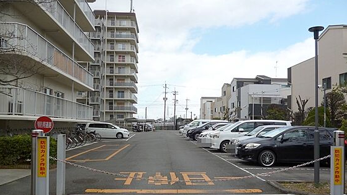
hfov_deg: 62.6
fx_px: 285
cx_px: 173
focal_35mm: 31
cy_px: 117
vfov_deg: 37.6
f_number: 3.1
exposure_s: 1/640
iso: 100
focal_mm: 5
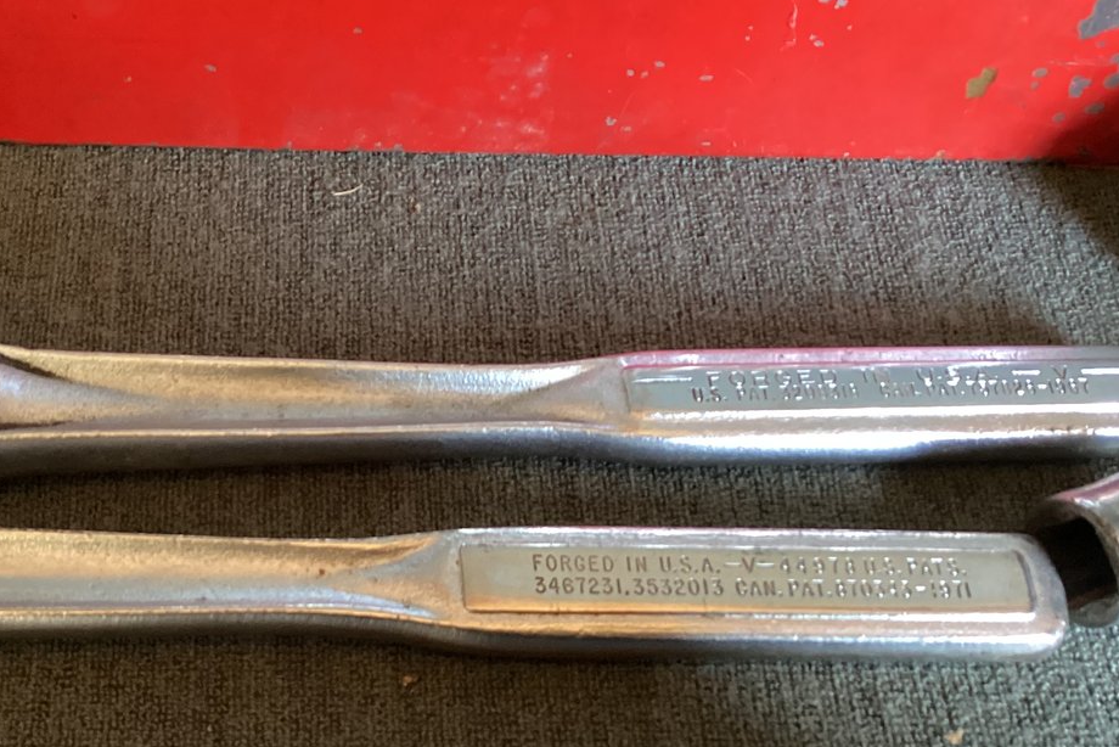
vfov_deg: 25.3
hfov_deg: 36.5
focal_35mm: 53
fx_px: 1648
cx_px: 254
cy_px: 535
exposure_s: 1/33
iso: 400
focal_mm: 3.3
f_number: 2.4
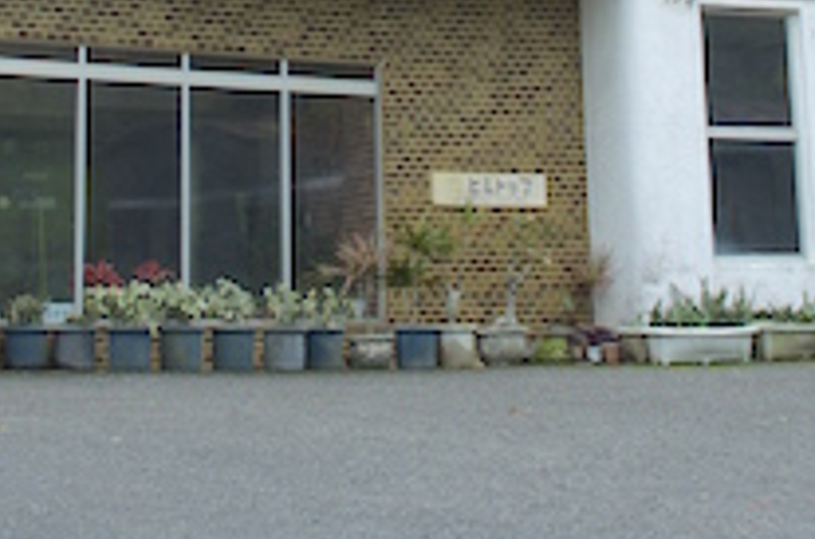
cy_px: -344
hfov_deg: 21.6
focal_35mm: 94
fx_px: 2123
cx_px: 268
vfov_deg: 13.4
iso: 100
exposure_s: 1/250
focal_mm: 18
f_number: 3.5
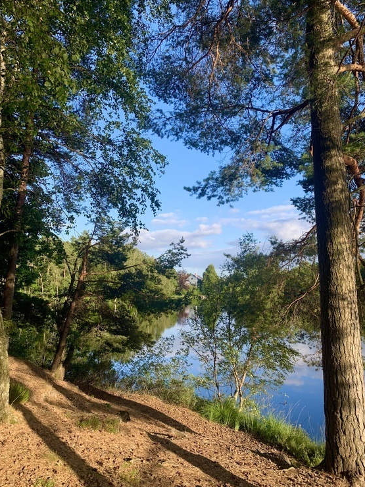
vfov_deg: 65.3
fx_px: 380
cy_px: 238
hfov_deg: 51.3
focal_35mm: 27
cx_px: 188
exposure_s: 1/570
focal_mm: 4.25
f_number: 1.8
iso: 25
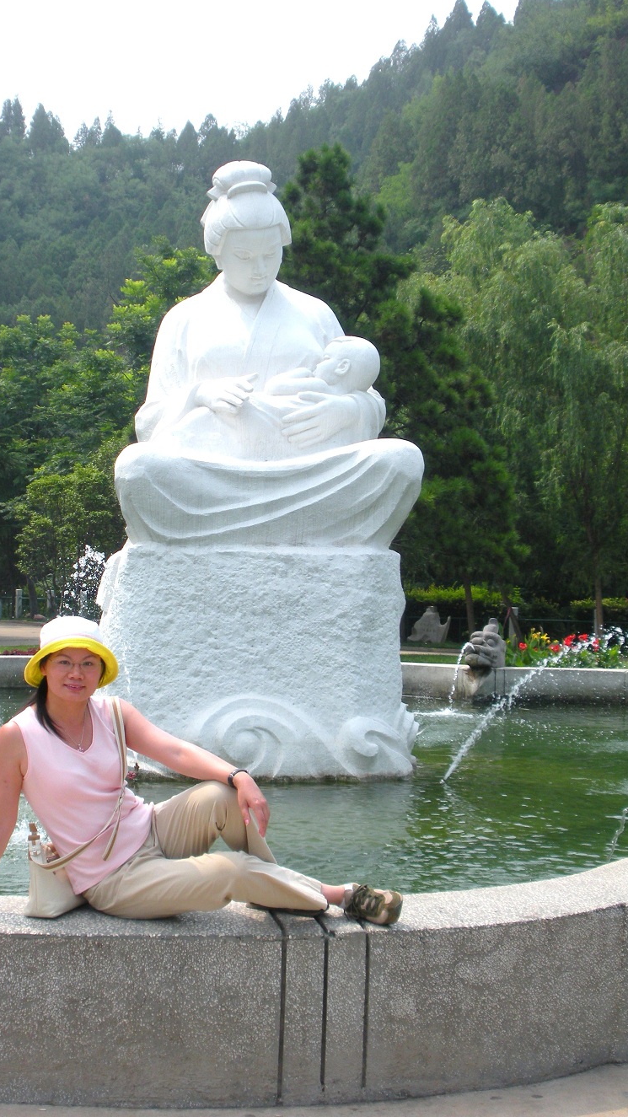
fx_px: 1688
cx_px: 216
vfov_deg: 36.6
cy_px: 559
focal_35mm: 57
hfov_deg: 21.0
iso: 64
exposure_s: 1/382
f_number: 4.4
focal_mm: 9.1
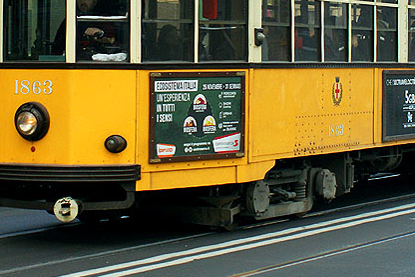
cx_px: 199
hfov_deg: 15.9
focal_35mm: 129
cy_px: 10
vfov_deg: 10.5
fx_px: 1489
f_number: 4.5
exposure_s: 1/320
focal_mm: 35
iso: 400
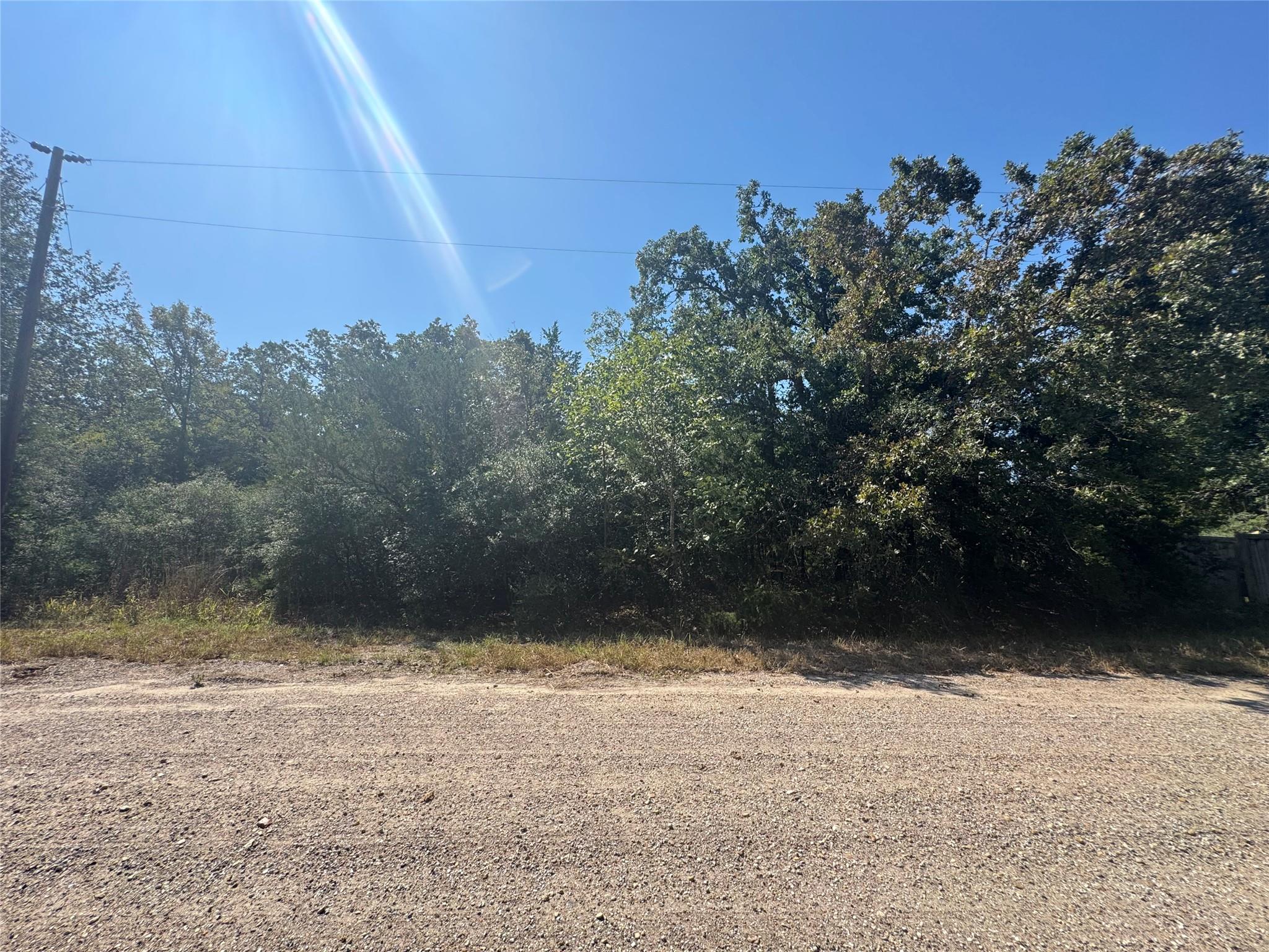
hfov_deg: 102.1
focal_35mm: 14
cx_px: 634
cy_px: 476
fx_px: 513
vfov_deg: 85.7
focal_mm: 2.22
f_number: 2.2
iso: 40
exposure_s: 1/763
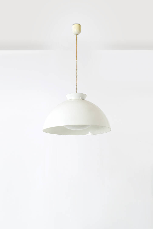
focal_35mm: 50
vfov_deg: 39.6
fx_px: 319
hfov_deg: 27.0
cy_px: 114
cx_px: 76
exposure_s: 1/160
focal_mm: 50
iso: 100
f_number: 10
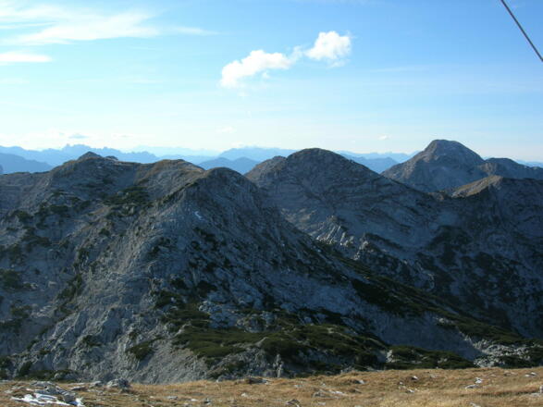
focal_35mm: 41
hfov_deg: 45.8
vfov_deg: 35.1
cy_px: 204
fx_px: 643
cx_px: 272
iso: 64
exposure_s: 1/493
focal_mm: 8.5
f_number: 4.9
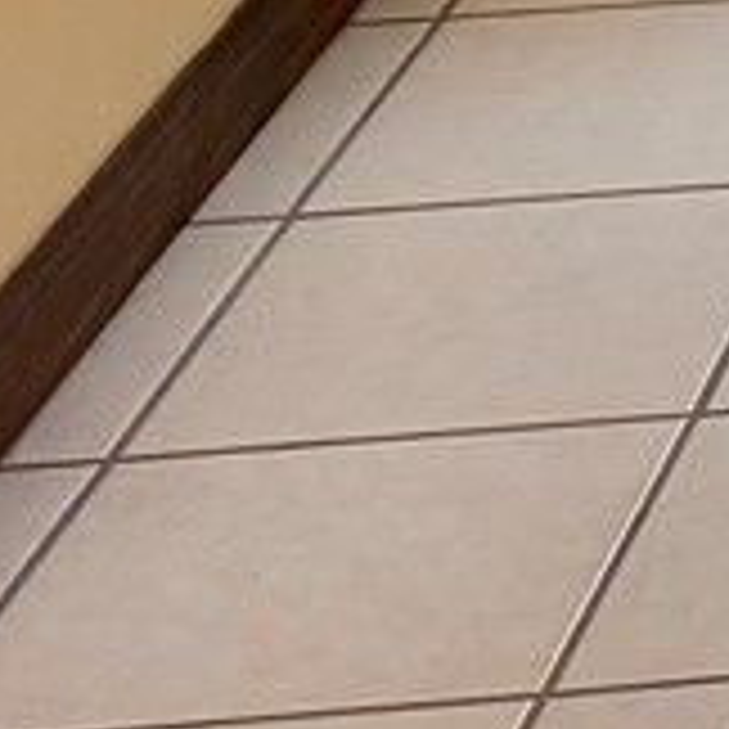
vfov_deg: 7.5
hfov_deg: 6.4
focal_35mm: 210
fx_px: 5004
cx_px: 3082
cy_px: -1336
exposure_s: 1/120
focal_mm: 6.76
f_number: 1.78
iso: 125
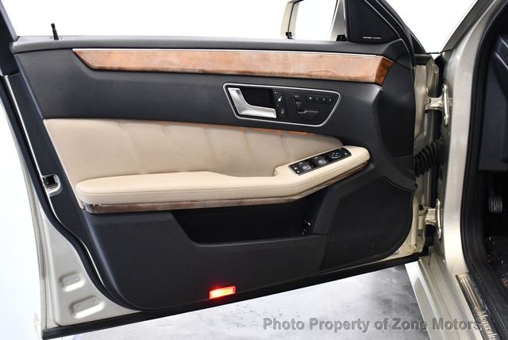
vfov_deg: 36.9
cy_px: 170
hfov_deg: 53.1
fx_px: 508
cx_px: 254
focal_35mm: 36
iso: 3200
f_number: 3.5
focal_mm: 18
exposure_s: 1/125
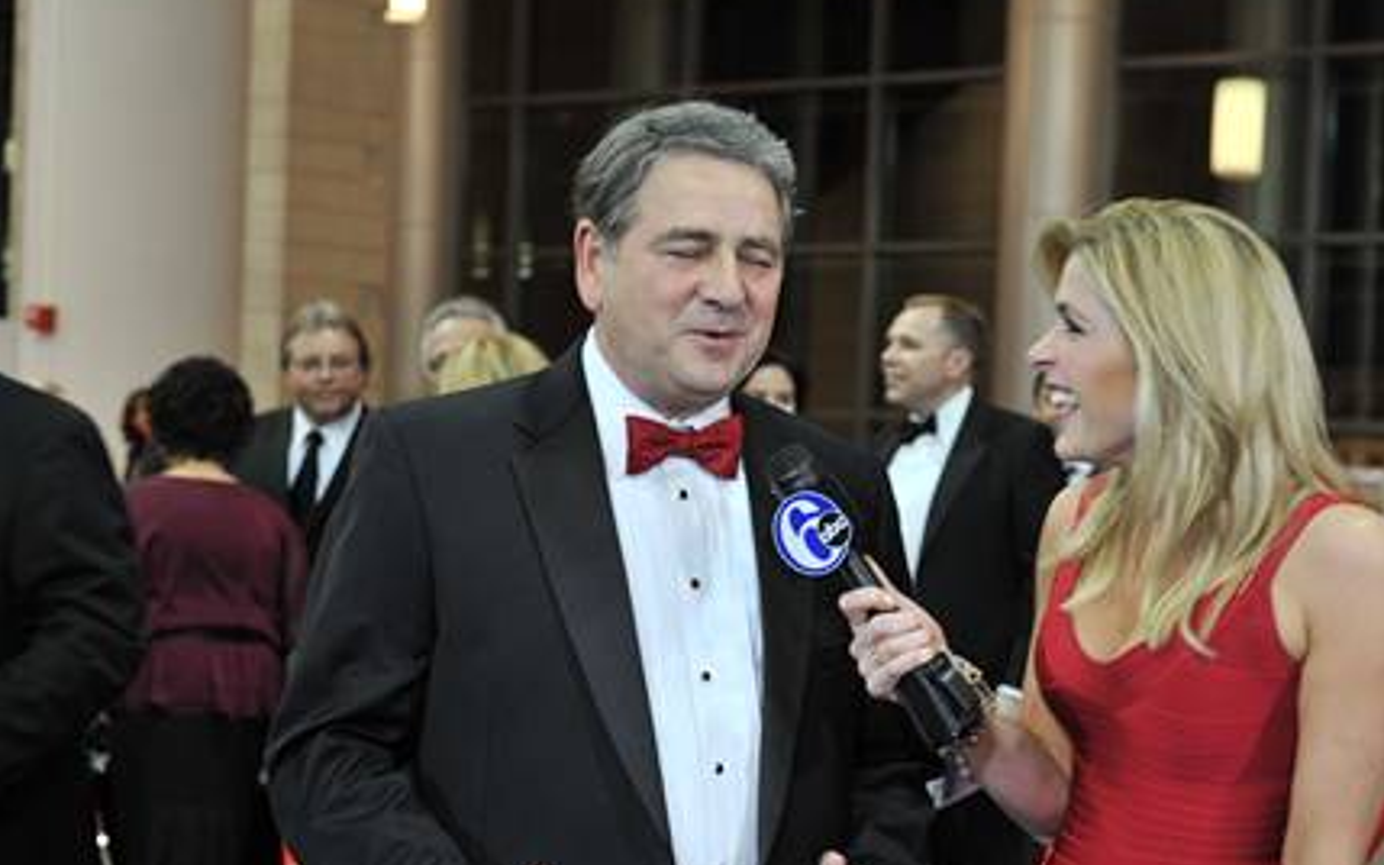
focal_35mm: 81
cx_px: 832
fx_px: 3055
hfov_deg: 25.5
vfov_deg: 16.1
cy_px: 549
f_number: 5
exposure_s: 1/80
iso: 1250
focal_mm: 62
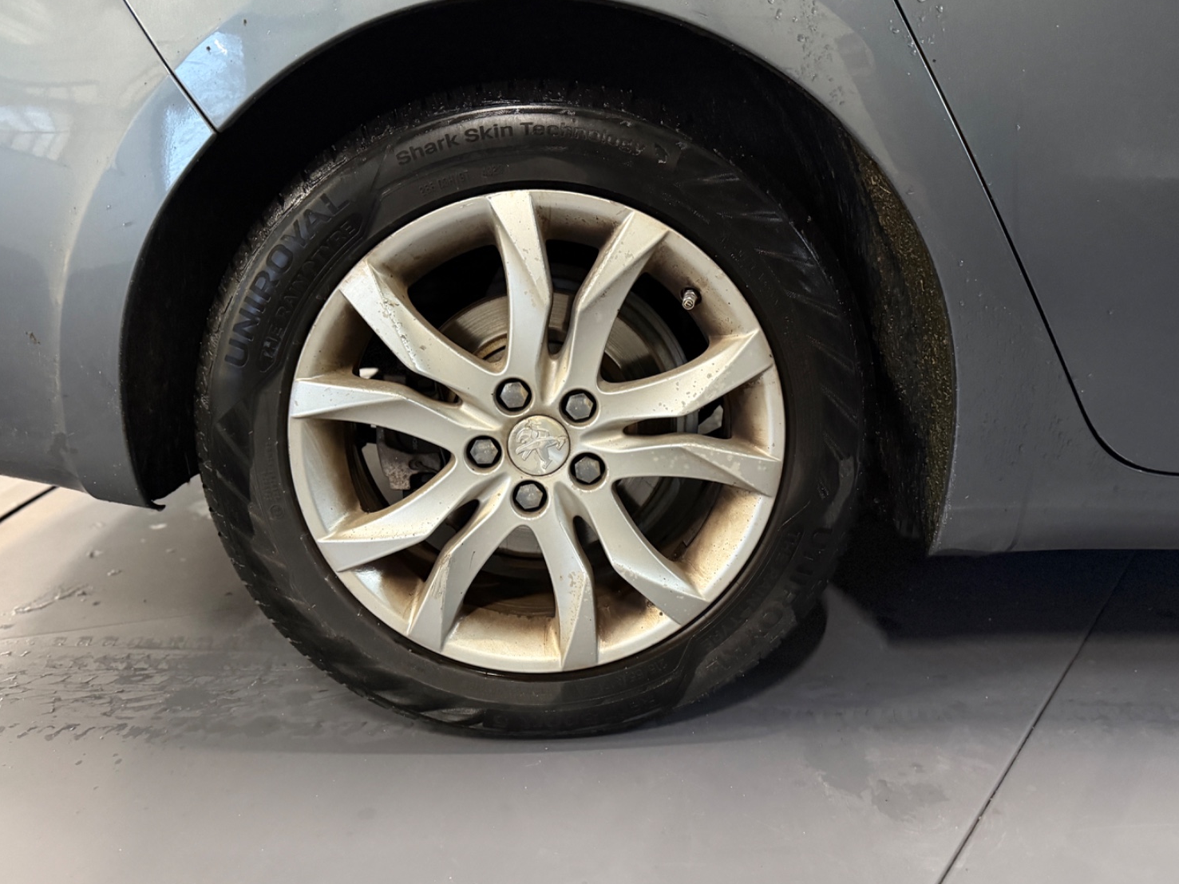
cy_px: 442
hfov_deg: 67.3
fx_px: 886
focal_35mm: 26
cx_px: 560
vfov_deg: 53.1
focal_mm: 6.76
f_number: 1.78
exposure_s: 1/33
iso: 800
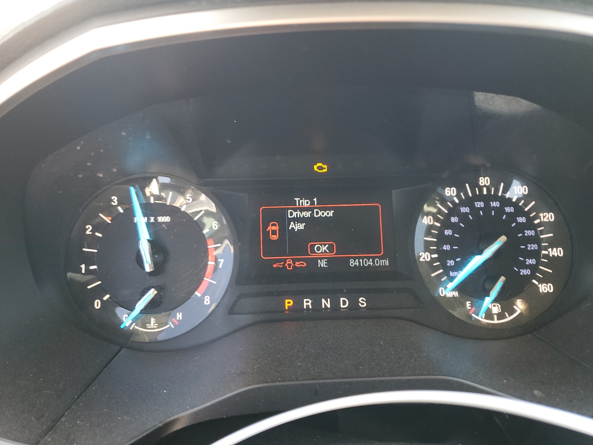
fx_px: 445
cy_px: 222
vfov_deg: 53.1
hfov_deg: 67.3
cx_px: 296
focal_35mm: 26
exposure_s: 1/60.2
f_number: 1.5
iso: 104
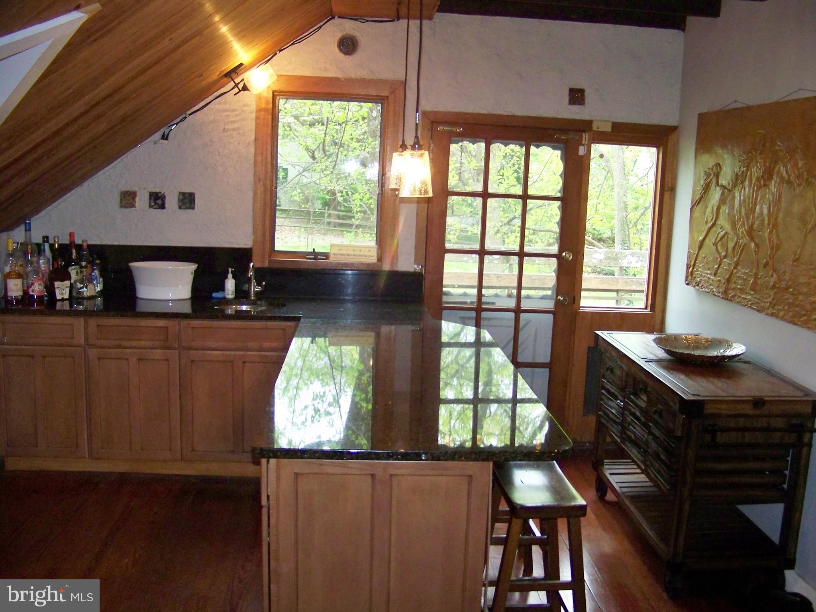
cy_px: 306
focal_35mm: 36
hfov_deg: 51.4
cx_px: 408
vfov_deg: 39.7
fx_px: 849
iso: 200
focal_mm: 5.85
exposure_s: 1/30
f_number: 2.8
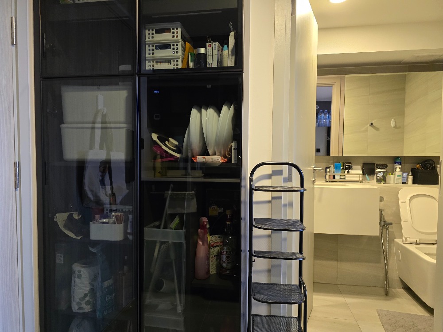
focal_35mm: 23
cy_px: 166
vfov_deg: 58.9
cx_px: 222
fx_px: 294
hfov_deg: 73.9
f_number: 1.7
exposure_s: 1/100
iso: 1000
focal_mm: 6.3
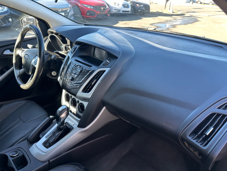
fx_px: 157
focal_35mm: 24
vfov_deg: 56.8
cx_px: 114
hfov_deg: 71.6
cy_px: 86
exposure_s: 1/121
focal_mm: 6.86
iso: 80
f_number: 1.78
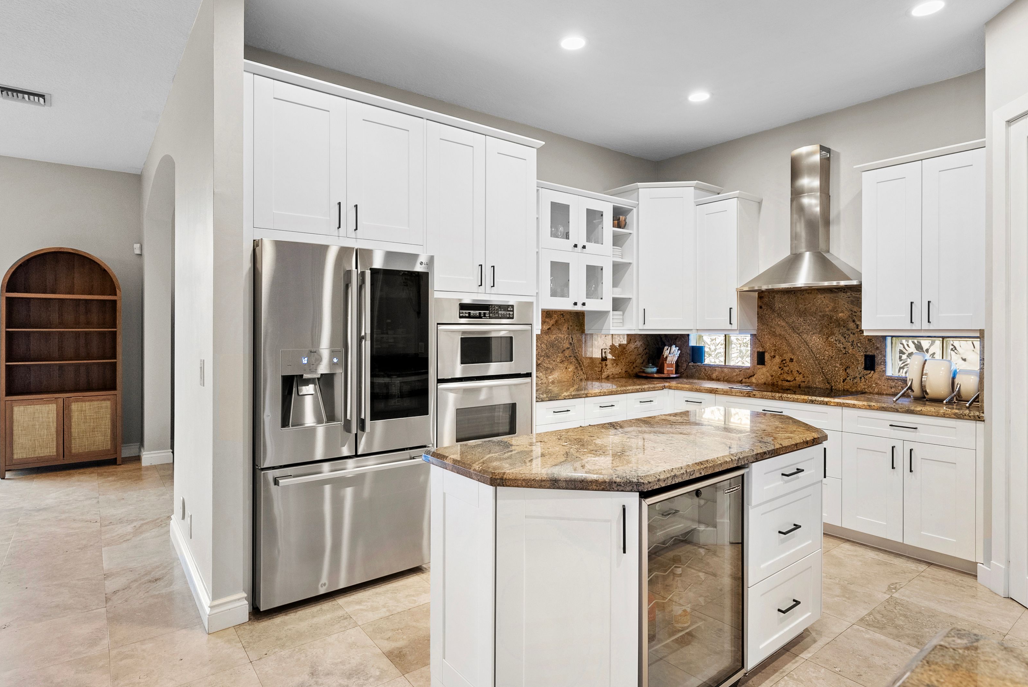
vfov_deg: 62.0
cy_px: 336
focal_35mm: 20
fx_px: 571
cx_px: 529
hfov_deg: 83.9
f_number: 8
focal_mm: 15
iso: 400
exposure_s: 1/4
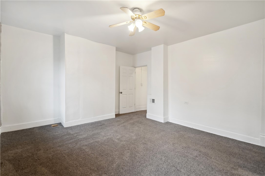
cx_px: 132
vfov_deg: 73.7
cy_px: 88
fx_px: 118
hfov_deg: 96.7
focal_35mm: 16
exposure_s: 1/30
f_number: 2.8
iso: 100
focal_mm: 16
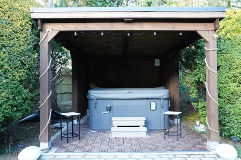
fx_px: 201
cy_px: 80
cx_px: 120
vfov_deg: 43.6
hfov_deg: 61.9
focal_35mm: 30
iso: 1600
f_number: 4
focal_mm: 30
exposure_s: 1/160
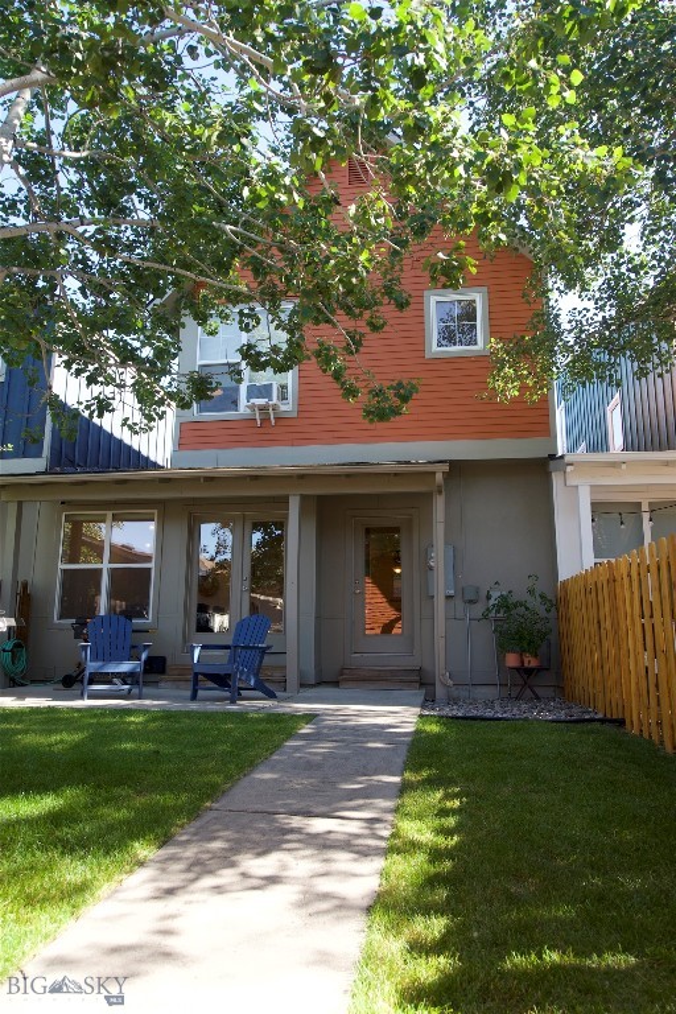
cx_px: 338
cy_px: 507
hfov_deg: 53.1
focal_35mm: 24
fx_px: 676
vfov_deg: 73.7
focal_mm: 16
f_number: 5.6
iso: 200
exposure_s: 1/125
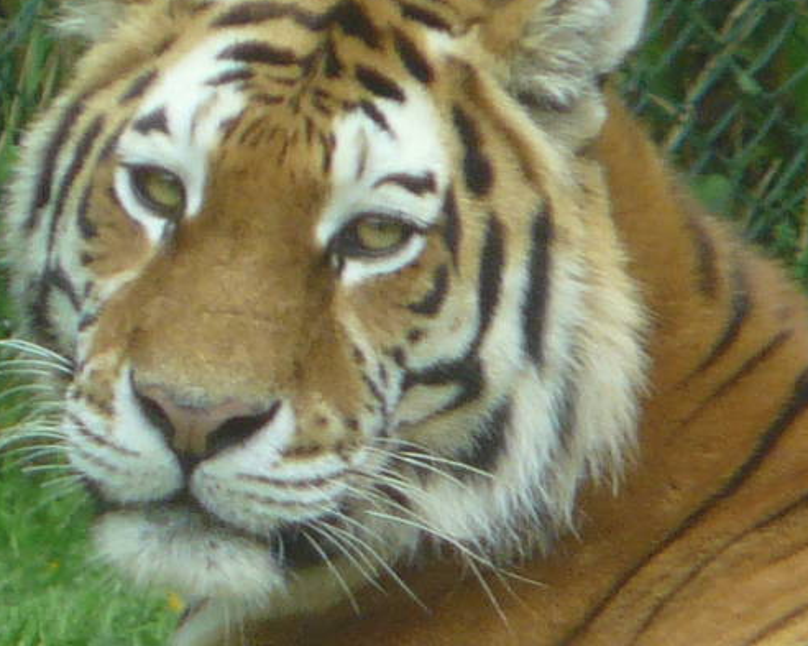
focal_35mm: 2516
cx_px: 269
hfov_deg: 0.8
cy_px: 304
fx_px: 60131
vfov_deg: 0.6
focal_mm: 81.6
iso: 100
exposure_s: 1/125
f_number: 4.2
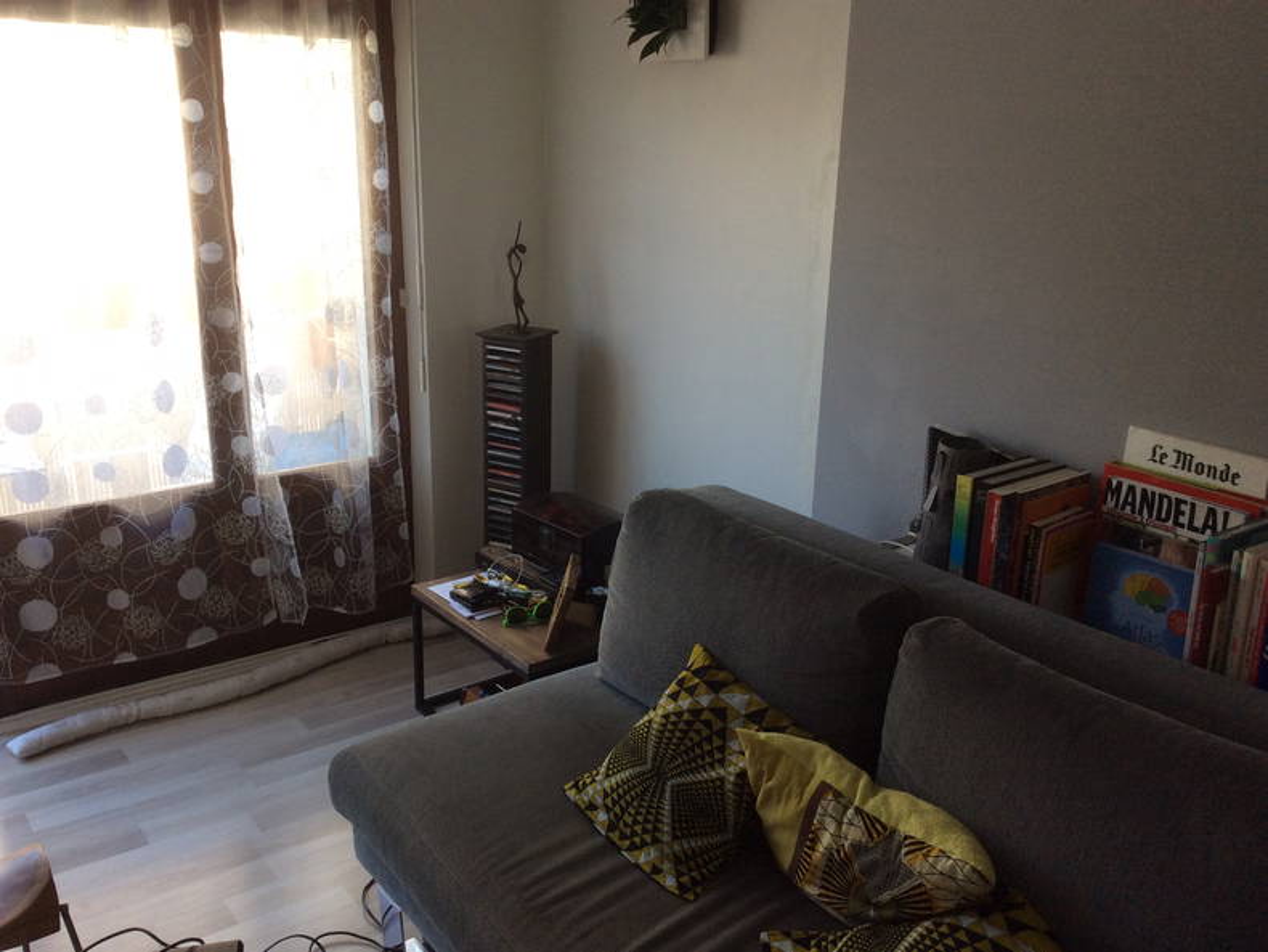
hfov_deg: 56.8
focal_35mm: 32
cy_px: 476
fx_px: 1173
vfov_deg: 44.2
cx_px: 634
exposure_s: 1/100
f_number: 2.4
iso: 40
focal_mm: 3.3
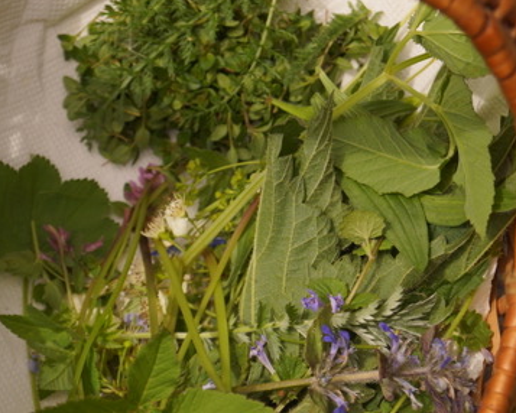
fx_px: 2121
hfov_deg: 13.9
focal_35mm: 139
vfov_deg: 11.1
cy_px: 225
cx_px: 240
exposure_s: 1/1000
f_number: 5.6
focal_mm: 55
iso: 100
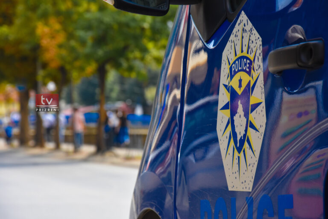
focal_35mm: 158
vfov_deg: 8.7
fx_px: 1435
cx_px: 164
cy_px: 110
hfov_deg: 13.0
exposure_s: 1/500
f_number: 8
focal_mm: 105
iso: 500
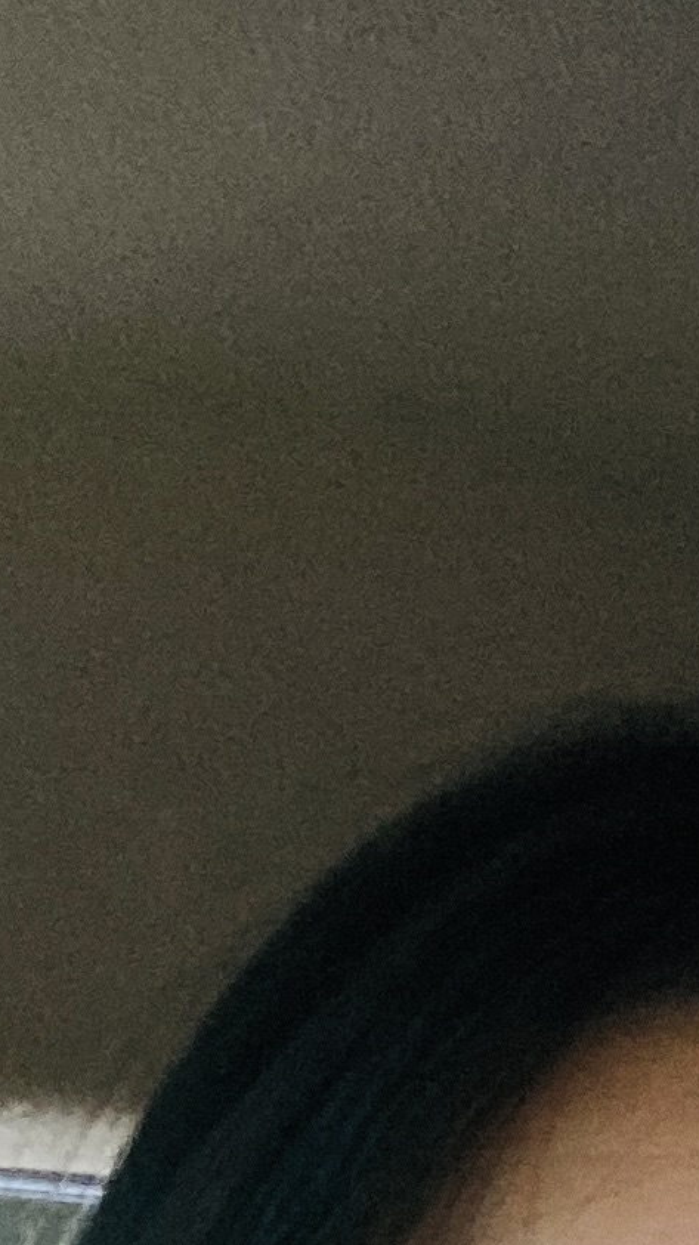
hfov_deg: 9.2
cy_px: 2008
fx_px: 4222
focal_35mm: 128
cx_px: 1015
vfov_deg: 15.2
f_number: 2.2
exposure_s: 1/60
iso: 160
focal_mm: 2.87
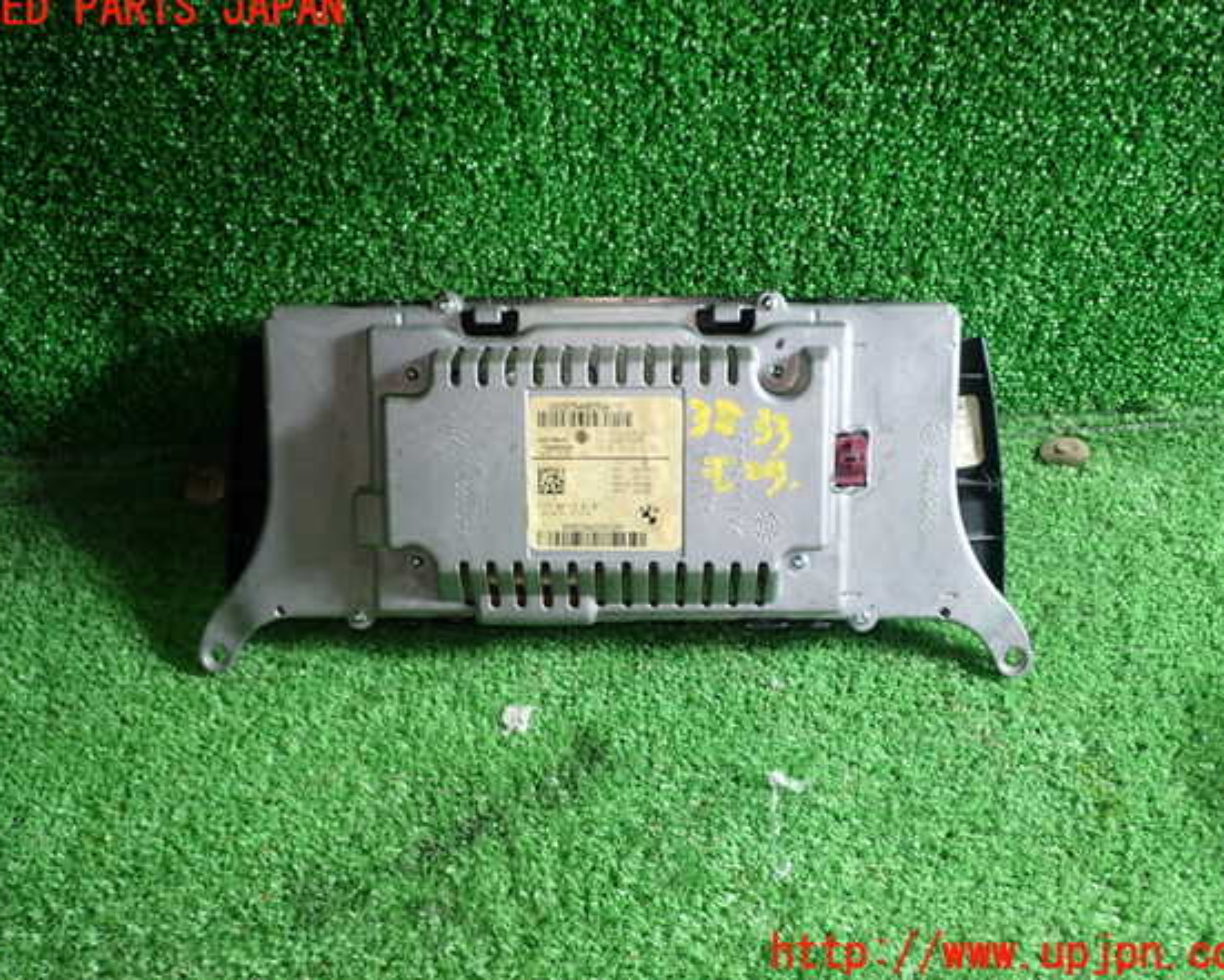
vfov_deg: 43.4
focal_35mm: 34
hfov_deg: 52.8
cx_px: 606
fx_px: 1232
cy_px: 482
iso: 200
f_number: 2.4
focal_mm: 5.79
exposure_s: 1/50
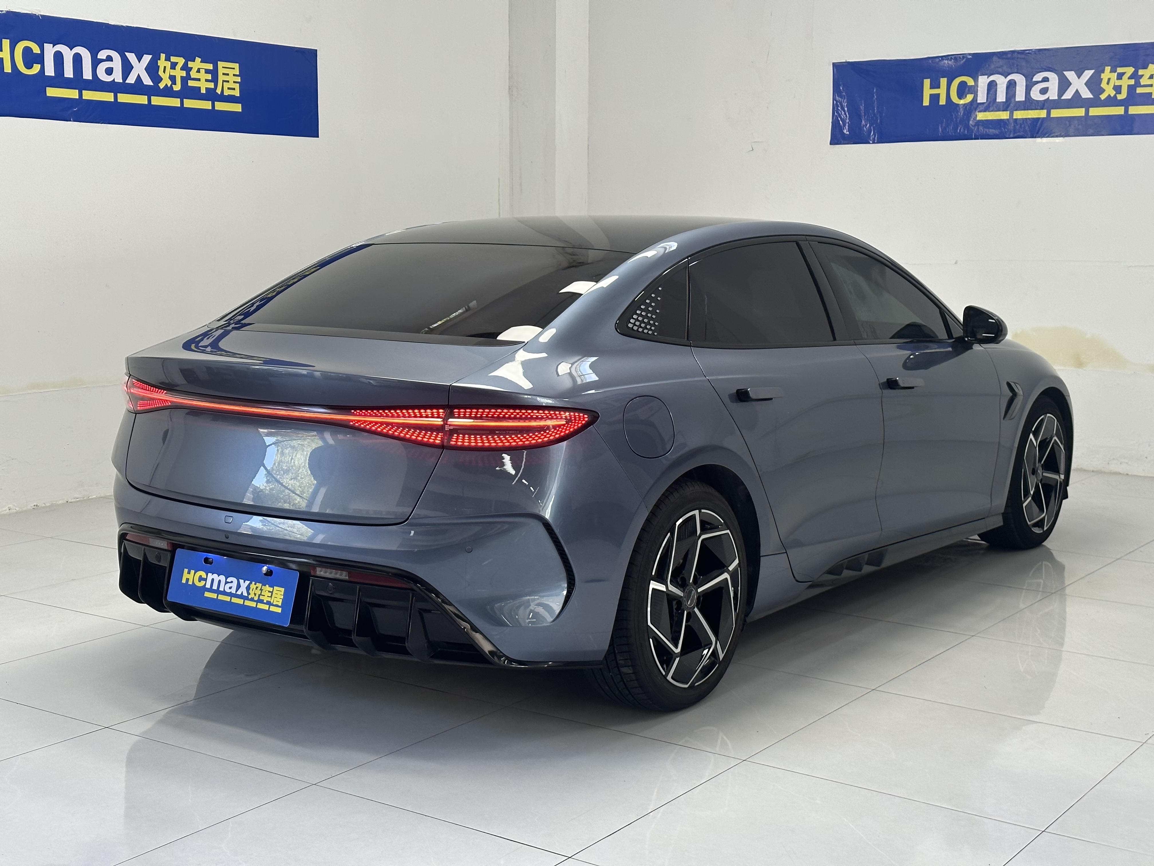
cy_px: 433
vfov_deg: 30.3
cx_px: 577
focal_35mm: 48
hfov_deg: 39.7
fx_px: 1600
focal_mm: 6.86
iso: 80
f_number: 1.78
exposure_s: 1/88
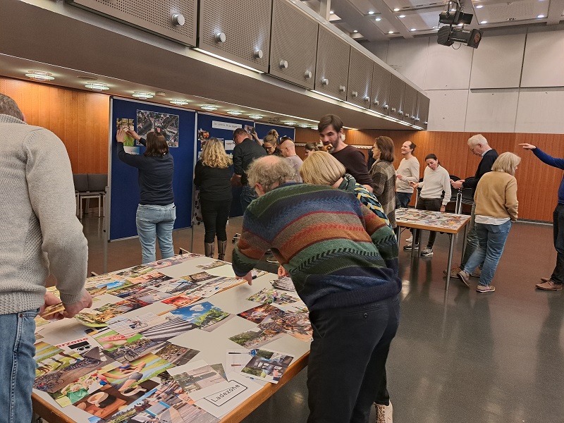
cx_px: 282
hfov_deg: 71.6
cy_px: 212
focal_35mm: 24
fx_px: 391
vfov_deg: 56.8
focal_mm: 5.23
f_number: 1.8
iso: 250
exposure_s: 1/50
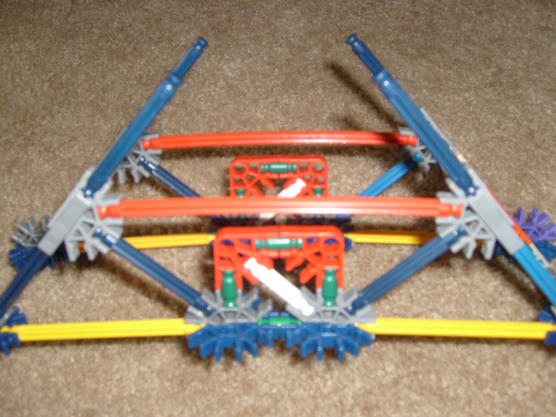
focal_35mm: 35
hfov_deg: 52.6
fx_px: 562
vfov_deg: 40.7
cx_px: 278
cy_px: 208
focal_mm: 5.8
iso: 100
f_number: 2.8
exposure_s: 1/45
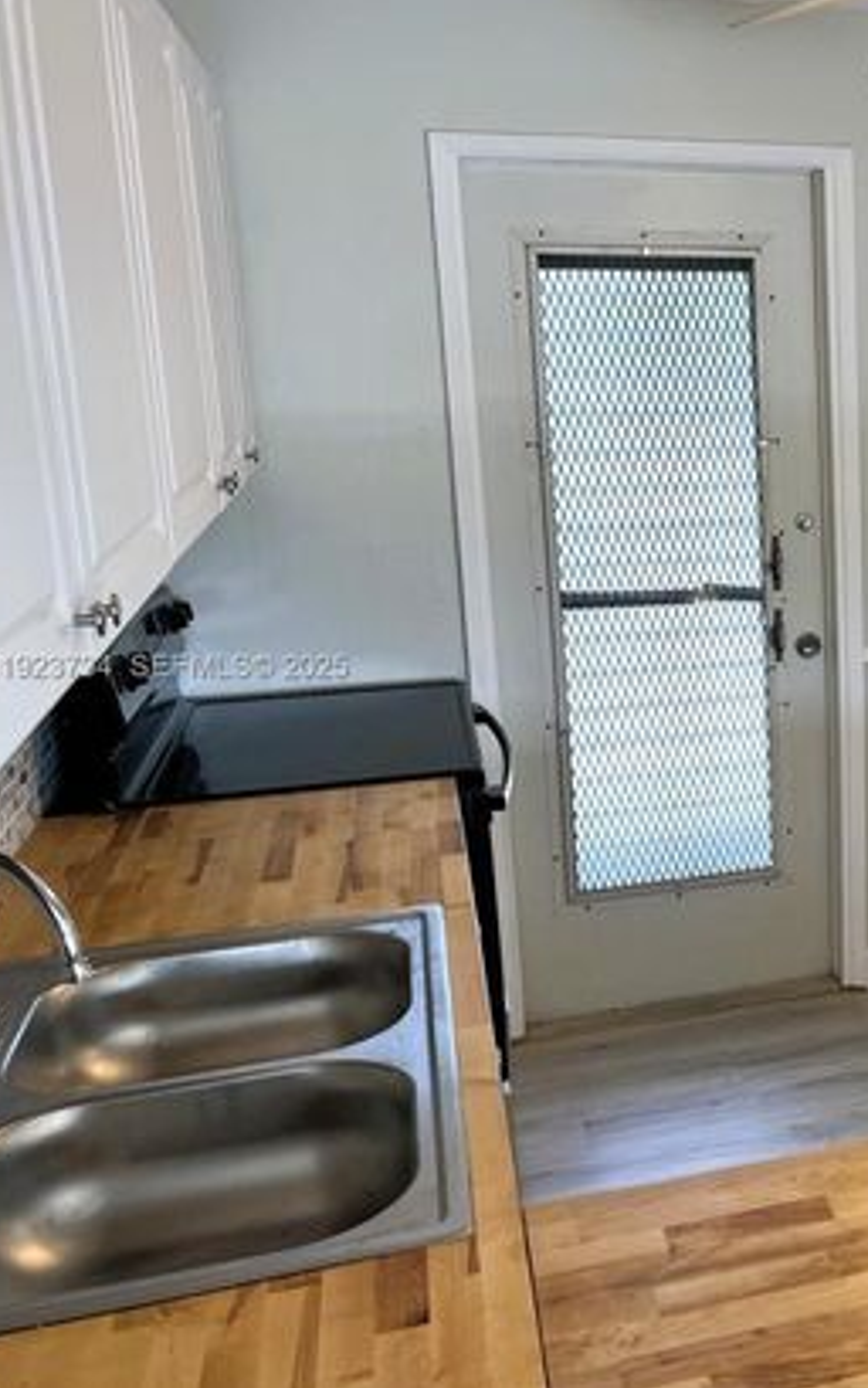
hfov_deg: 28.9
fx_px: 1512
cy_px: 670
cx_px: 963
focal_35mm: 40
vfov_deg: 49.3
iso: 40
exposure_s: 1/120
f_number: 1.5
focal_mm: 5.7
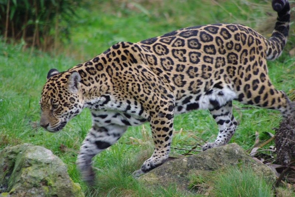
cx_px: 148
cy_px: 98
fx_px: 3693
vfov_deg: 3.1
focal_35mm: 450
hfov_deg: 4.6
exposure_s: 1/125
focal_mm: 300
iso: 800
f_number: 5.8
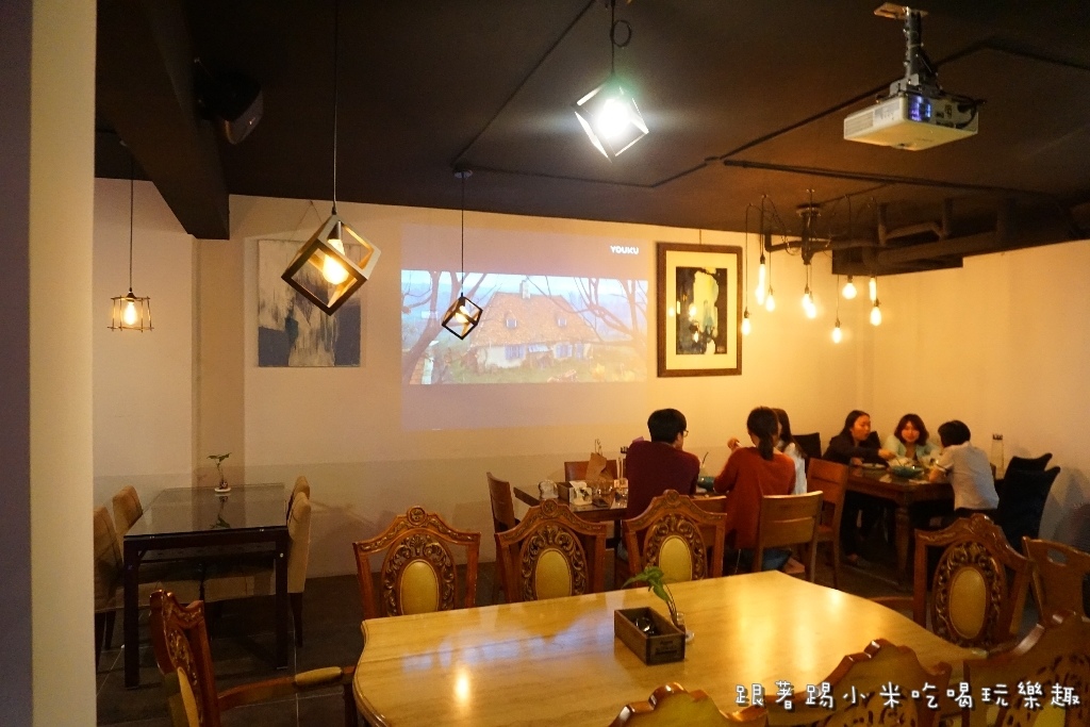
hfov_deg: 73.7
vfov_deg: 53.1
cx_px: 545
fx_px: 727
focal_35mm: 24
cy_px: 364
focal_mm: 16
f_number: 3.5
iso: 3200
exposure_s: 1/40
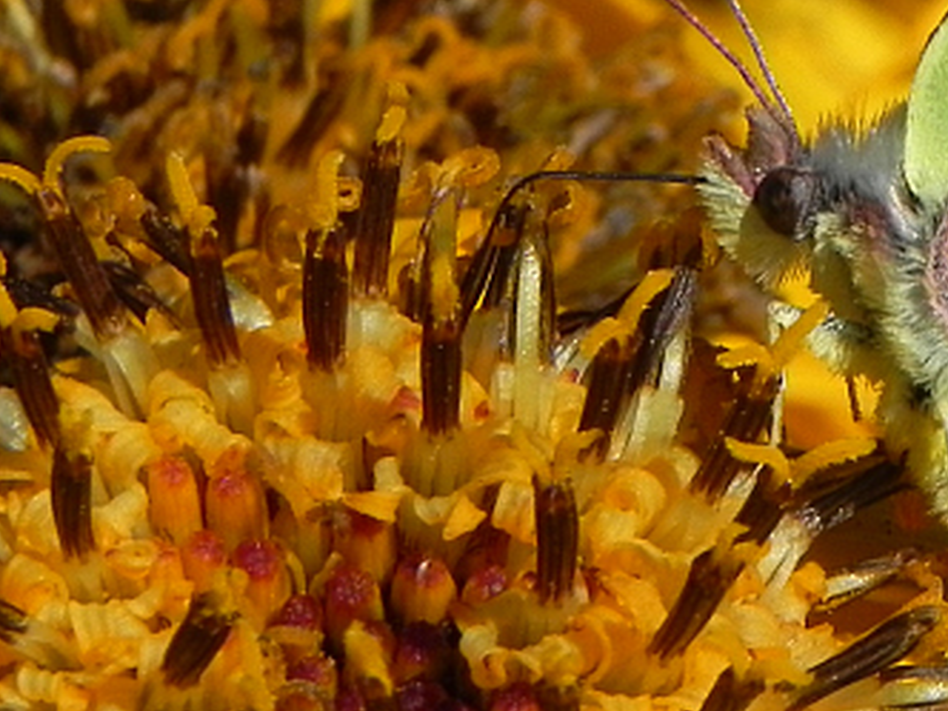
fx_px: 7805
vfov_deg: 5.2
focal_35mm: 285
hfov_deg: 6.9
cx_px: 1194
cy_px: 138
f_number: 8
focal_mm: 18.8
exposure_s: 1/762
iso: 160
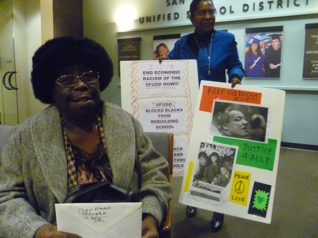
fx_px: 257
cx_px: 159
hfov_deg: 63.4
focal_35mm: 28
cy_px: 119
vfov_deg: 49.7
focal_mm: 5
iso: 1250
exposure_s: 1/30
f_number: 3.3
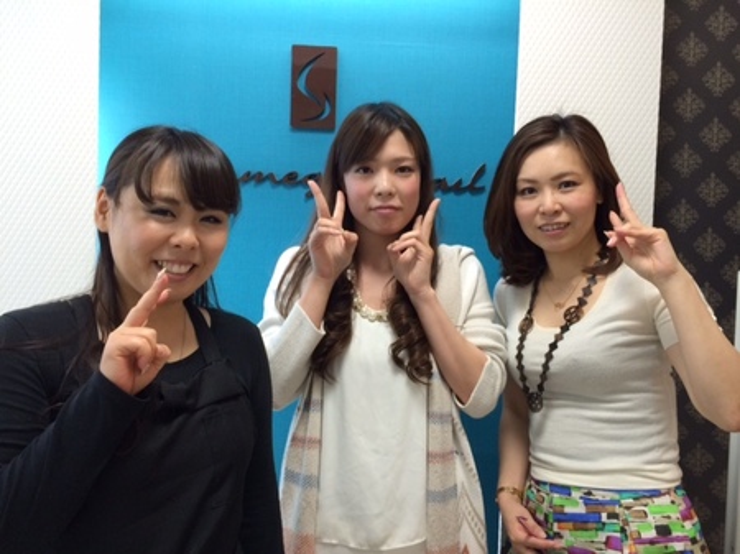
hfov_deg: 61.7
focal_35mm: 29
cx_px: 370
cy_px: 277
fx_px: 620
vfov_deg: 48.2
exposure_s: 1/30
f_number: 2.2
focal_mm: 4.15
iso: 100
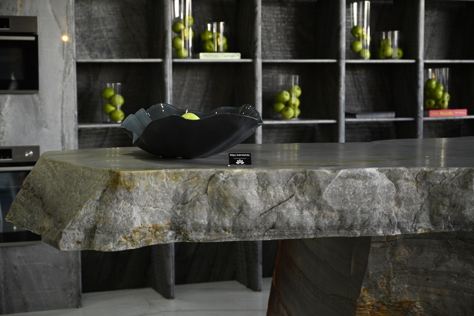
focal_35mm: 67
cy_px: 158
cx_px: 237
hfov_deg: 30.1
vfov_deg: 20.3
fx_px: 882
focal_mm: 67
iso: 1600
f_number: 4
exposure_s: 1/400
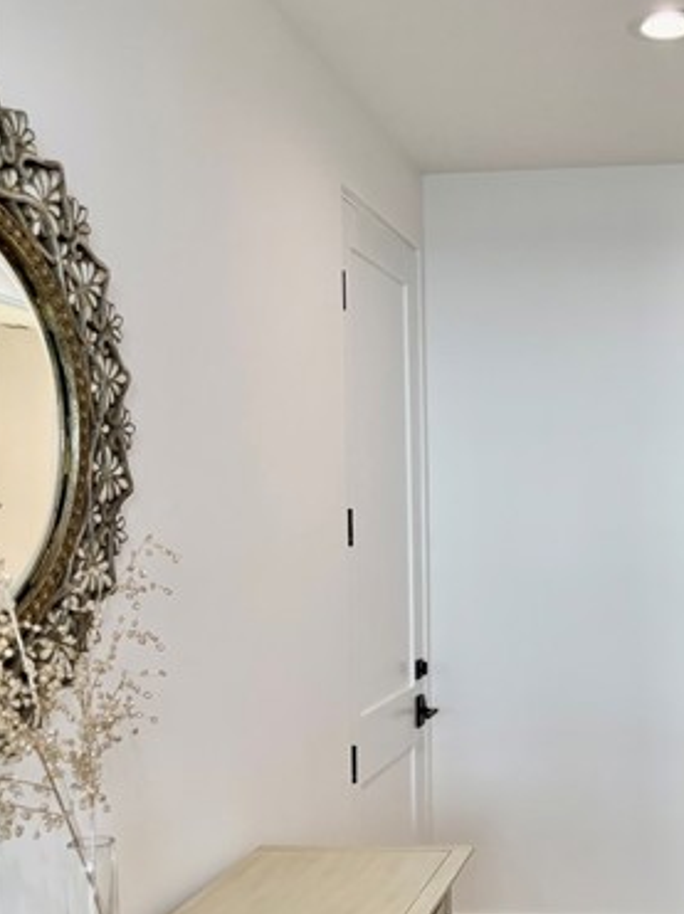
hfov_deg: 31.1
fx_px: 1187
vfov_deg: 41.9
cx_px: 578
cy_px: 543
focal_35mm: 45
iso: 100
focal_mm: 5.96
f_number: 1.6
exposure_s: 1/219
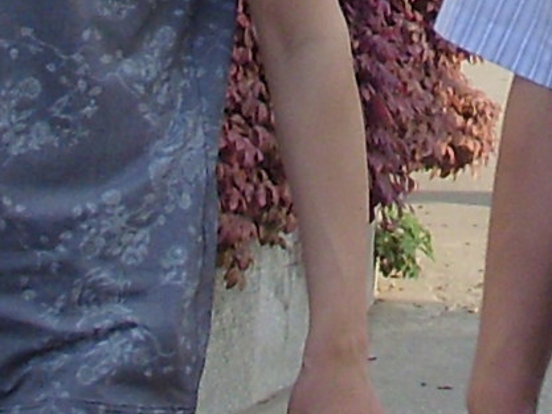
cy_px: -639
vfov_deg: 5.1
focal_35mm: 282
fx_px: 4498
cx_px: 561
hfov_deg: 7.0
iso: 80
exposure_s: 1/350
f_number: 3.5
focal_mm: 6
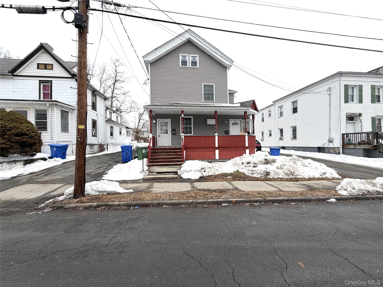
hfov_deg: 102.1
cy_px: 144
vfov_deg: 85.7
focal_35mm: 14
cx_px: 192
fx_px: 155
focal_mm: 2.22
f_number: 2.2
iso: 40
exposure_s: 1/734
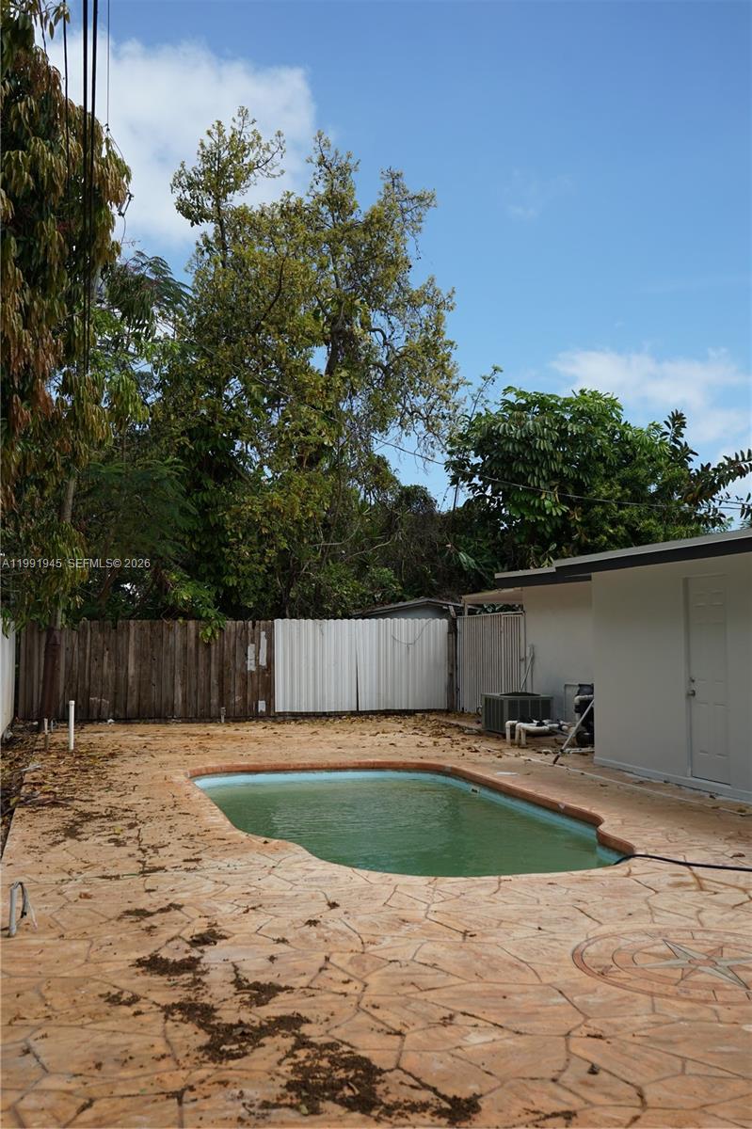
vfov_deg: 54.5
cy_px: 564
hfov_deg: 37.8
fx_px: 1098
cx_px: 376
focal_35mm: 35
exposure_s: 1/320
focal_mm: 35
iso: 100
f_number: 8
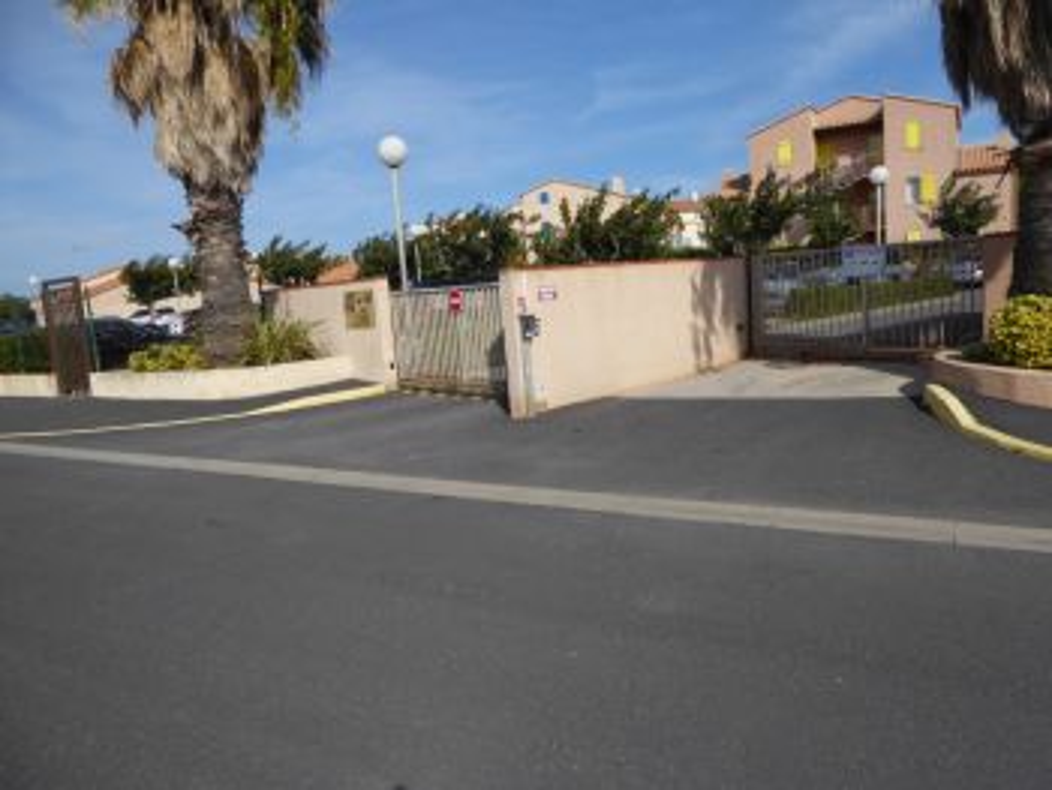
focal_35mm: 24
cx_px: 526
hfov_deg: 71.6
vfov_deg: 56.9
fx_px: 730
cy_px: 395
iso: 80
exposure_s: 1/1300
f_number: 3.3
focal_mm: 4.3
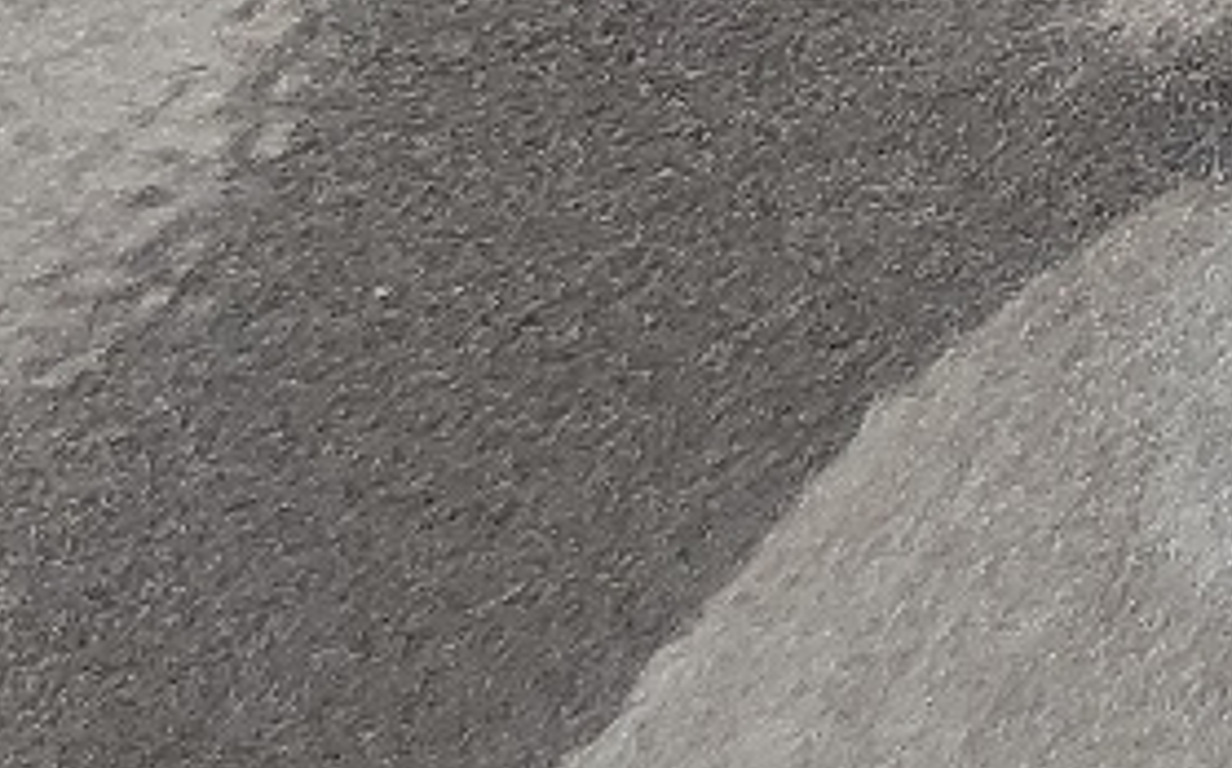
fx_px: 5302
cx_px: 2539
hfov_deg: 11.7
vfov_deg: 7.9
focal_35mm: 158
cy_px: -870
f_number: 1.5
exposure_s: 1/312
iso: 50
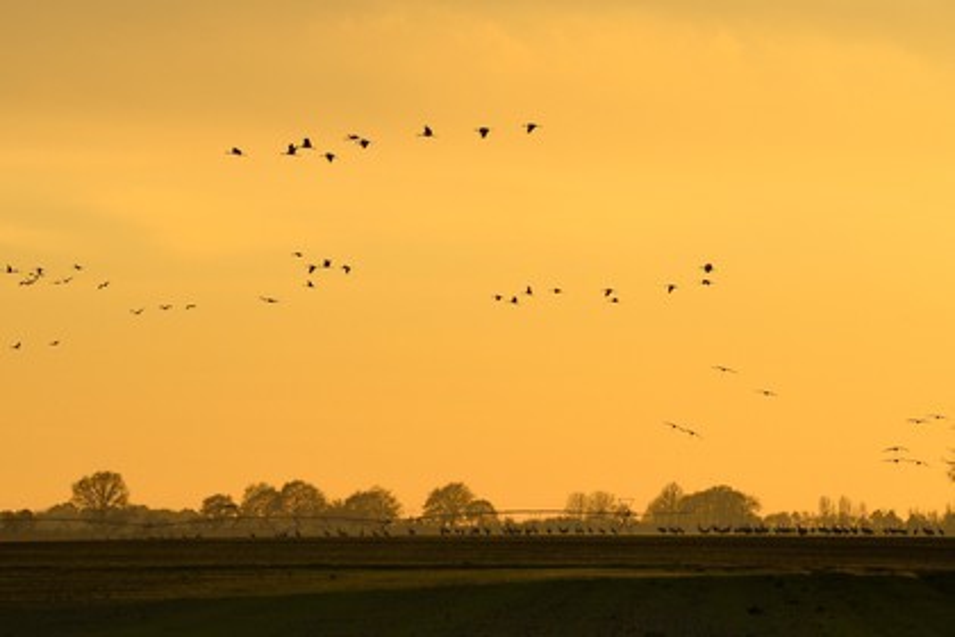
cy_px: 318
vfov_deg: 6.9
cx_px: 478
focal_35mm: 200
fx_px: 5305
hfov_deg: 10.3
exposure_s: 1/640
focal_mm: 200
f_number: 14
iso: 800
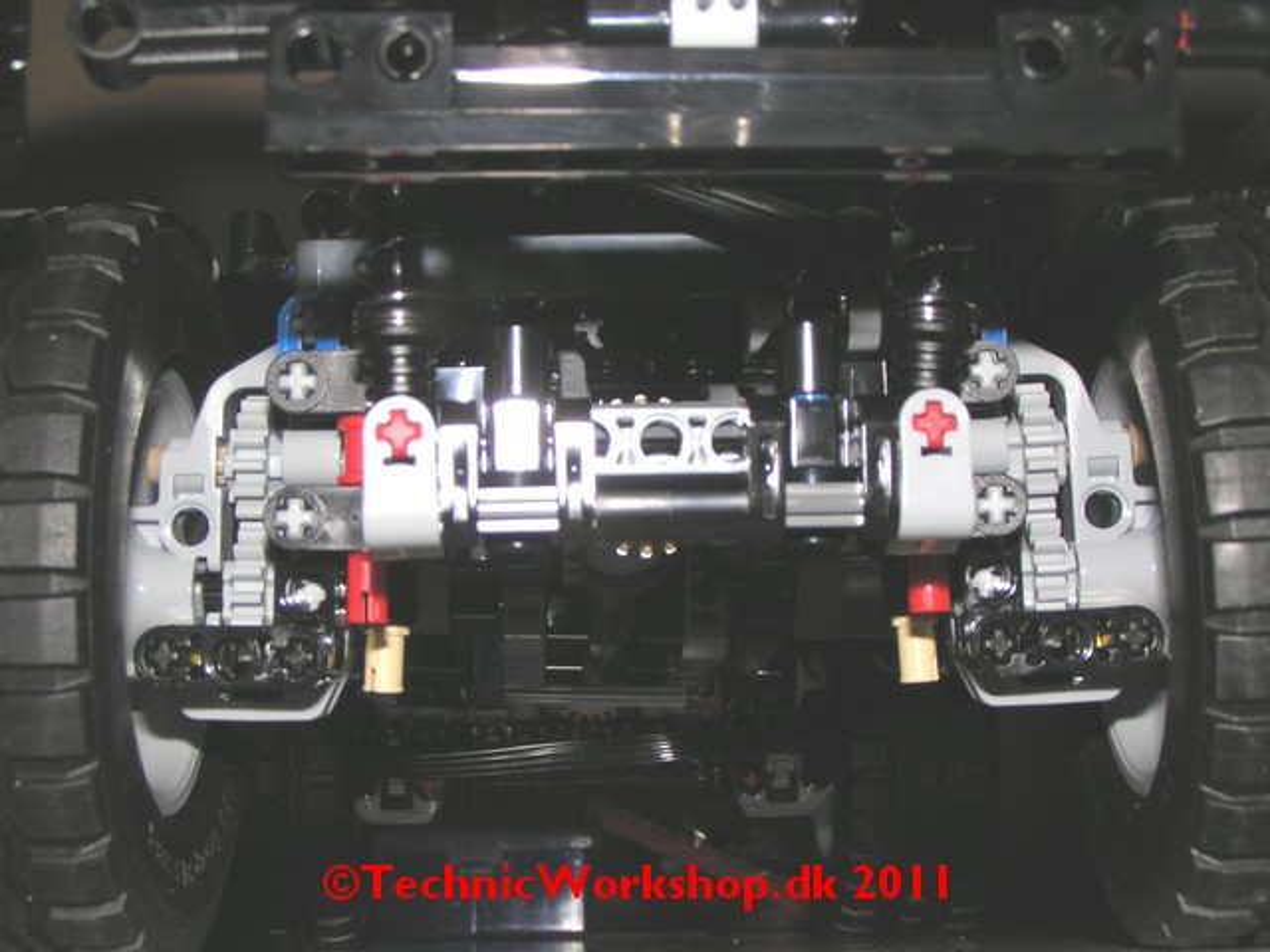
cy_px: 476
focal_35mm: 49
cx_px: 635
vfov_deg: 29.7
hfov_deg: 38.9
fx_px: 1798
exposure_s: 1/50
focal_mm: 7.6
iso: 100
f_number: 5.6
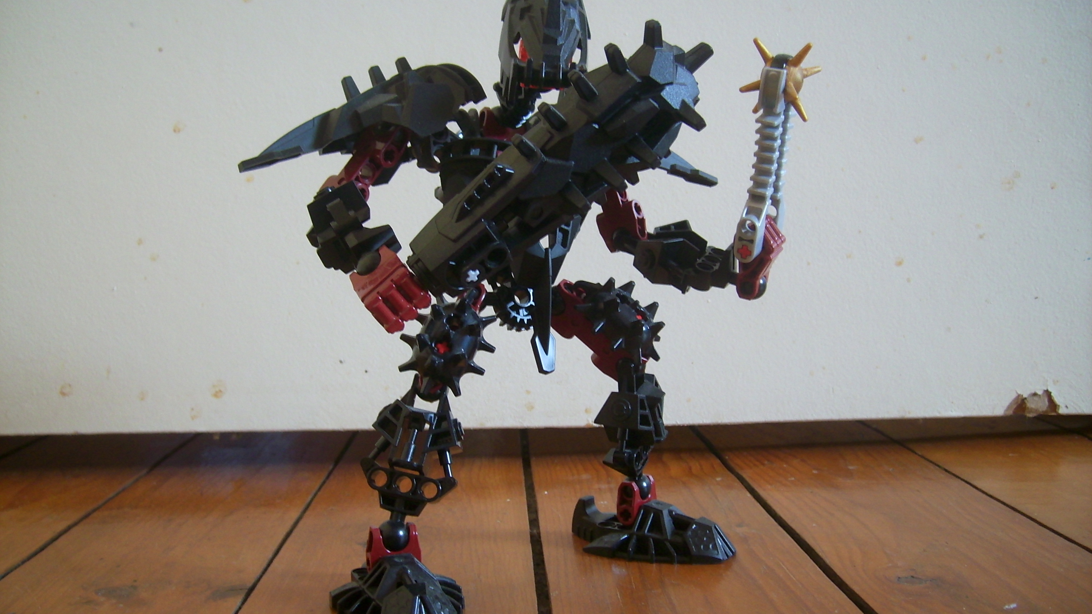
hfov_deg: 56.6
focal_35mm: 35
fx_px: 1013
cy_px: 304
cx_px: 547
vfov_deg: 33.7
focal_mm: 5.99
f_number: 2.8
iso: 50
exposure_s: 1/5
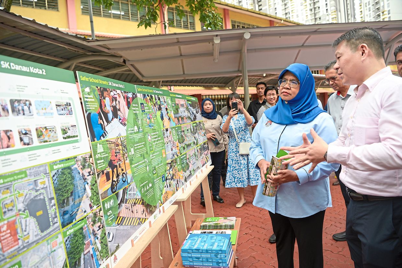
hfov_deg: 73.7
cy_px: 134
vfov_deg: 53.1
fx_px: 268
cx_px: 201
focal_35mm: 24
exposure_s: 1/200
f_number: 3.5
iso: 200
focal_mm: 24
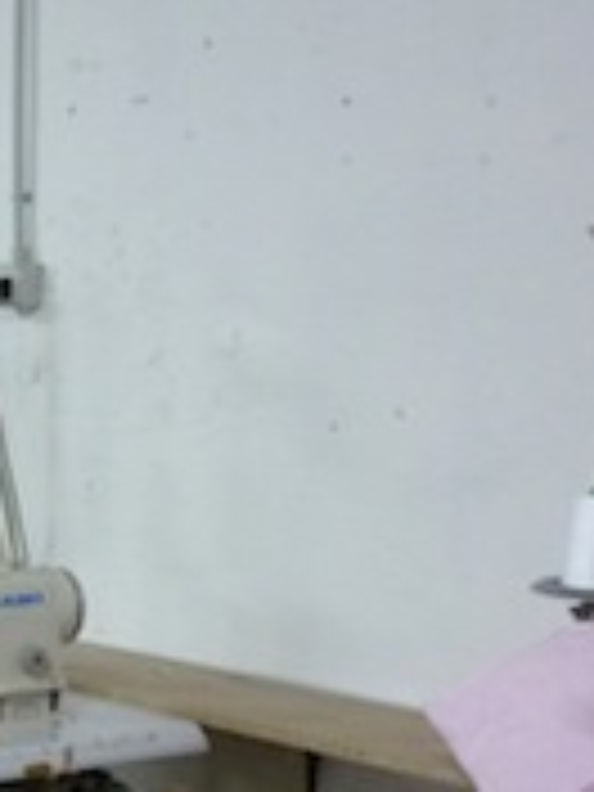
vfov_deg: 20.5
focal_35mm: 94
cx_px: -418
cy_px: 700
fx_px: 2151
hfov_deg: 14.2
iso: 200
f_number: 2.8
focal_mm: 5.5
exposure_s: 1/30
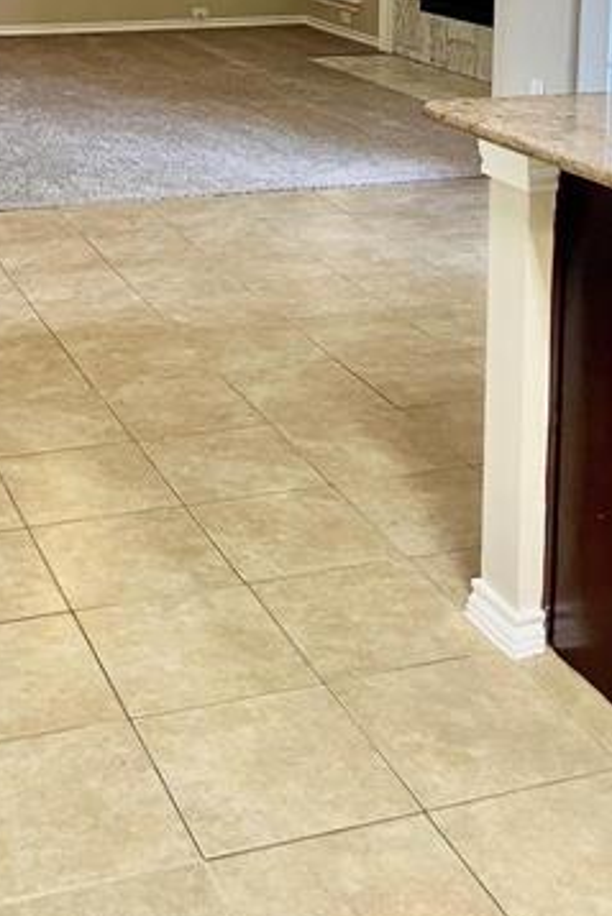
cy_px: 13
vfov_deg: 32.0
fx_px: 1477
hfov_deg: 23.1
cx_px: 123
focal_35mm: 58
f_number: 1.6
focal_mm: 4.2
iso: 125
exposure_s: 1/60
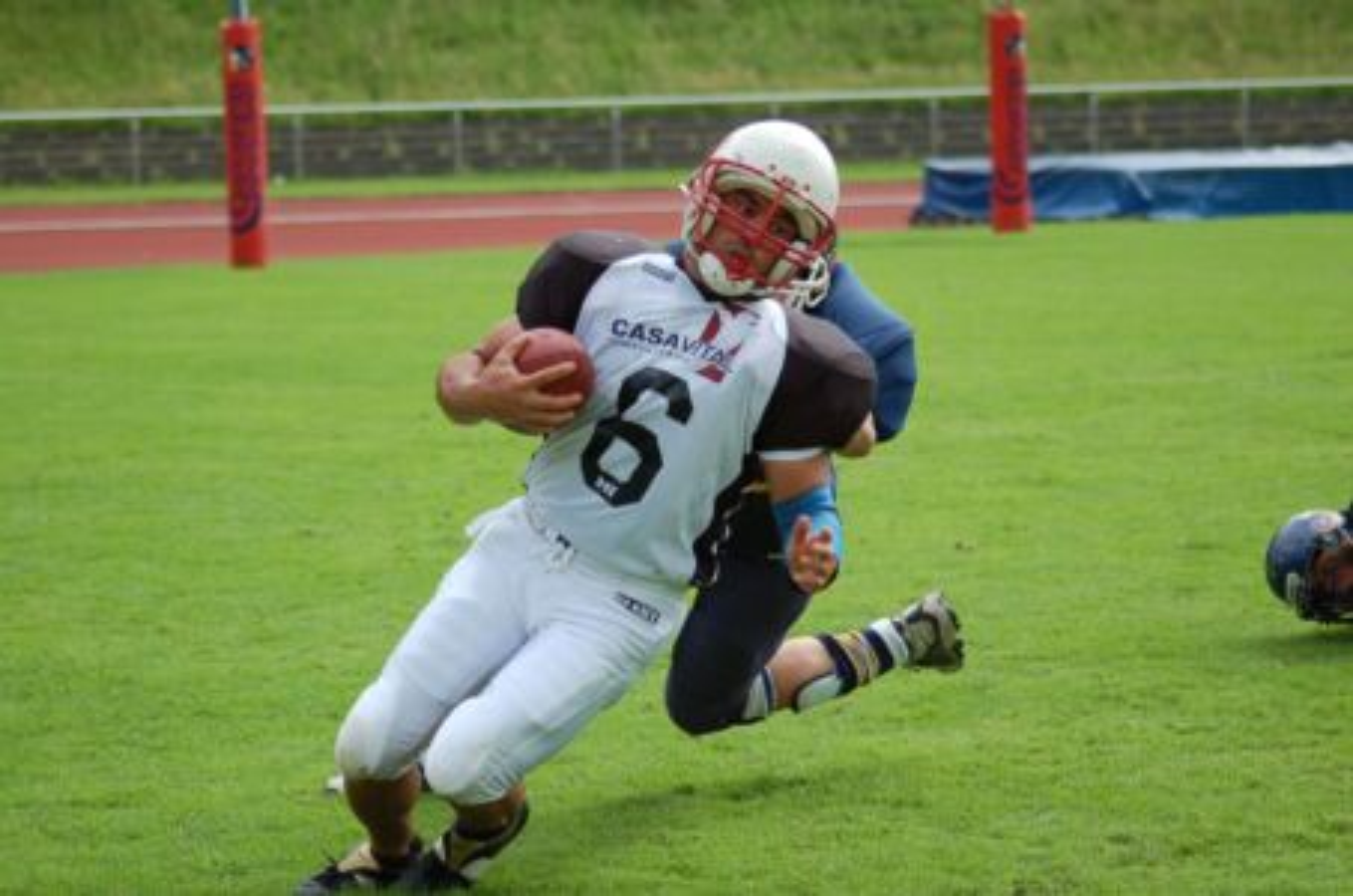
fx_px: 5344
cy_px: 448
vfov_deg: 9.6
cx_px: 676
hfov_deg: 14.4
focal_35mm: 142
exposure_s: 1/1000
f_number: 4.2
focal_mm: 95
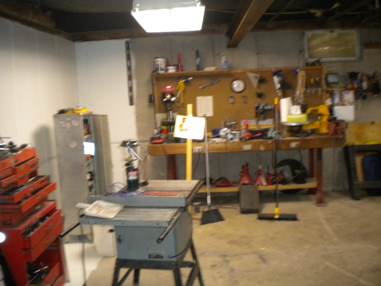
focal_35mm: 35
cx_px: 190
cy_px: 143
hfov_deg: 52.6
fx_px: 385
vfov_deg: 40.7
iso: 400
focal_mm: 6.3
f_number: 3.1
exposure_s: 1/30
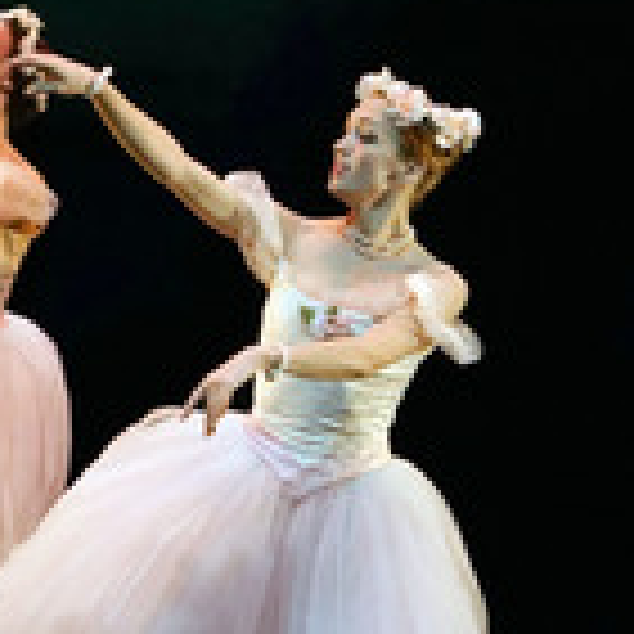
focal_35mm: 545
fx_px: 11293
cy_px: 499
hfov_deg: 3.2
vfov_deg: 3.2
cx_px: 380
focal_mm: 200
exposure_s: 1/500
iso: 6400
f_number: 6.3
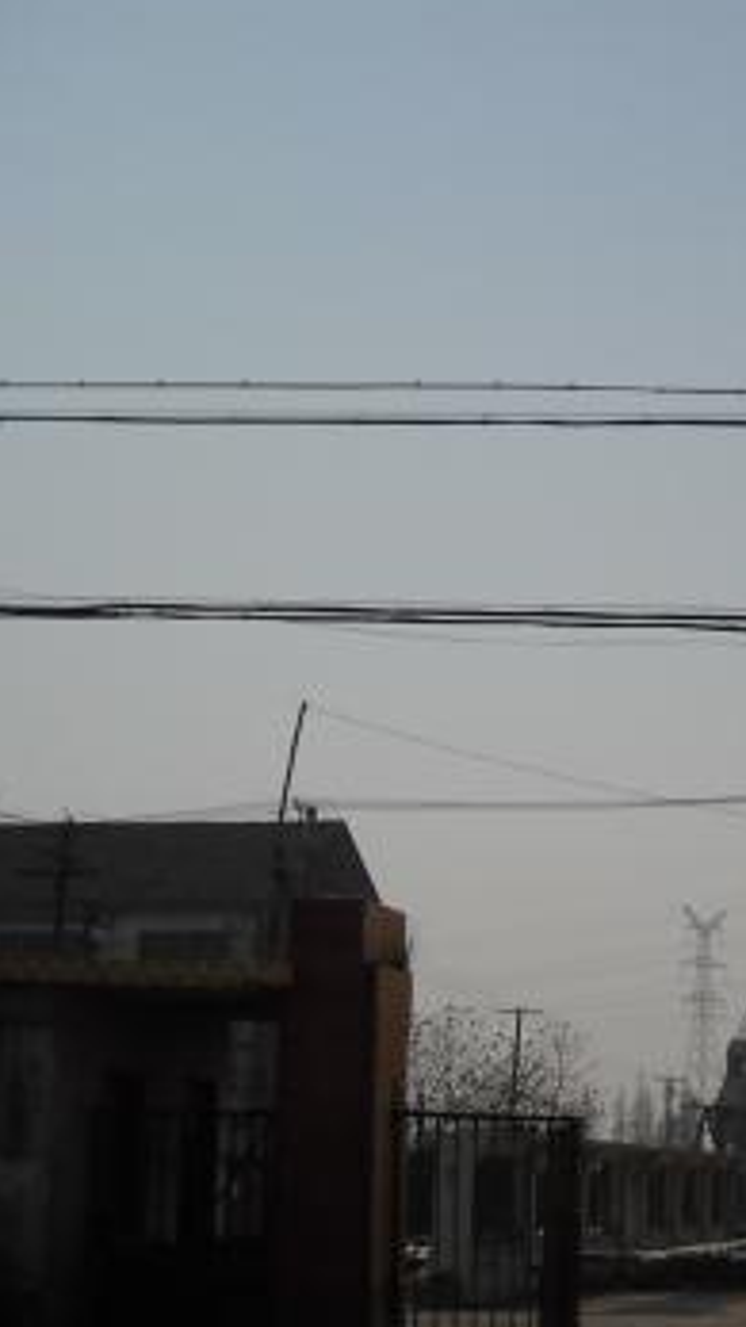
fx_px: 2323
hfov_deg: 17.0
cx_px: 1018
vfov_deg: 31.9
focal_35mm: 66
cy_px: 750
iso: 64
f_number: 5.6
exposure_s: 1/840
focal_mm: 5.7
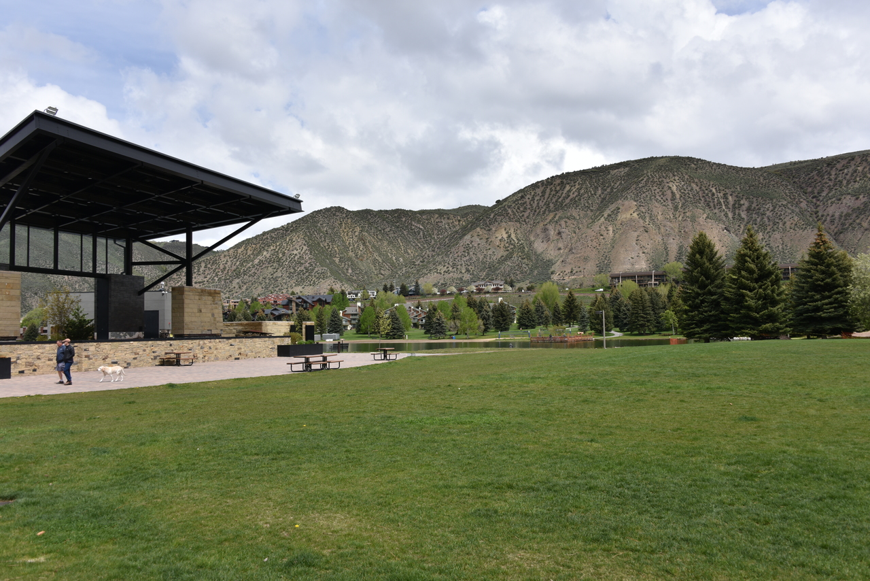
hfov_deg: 65.5
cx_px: 435
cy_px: 290
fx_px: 677
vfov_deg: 46.4
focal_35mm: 28
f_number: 9
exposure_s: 1/320
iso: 100
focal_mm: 28
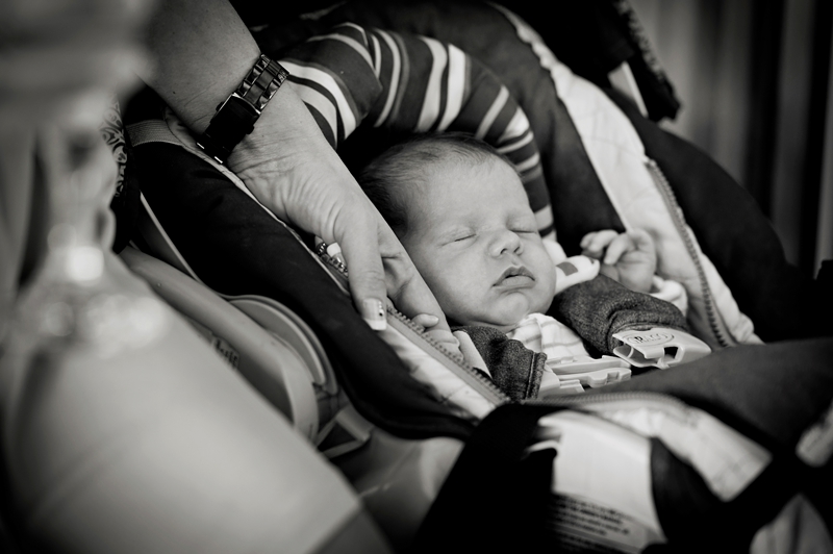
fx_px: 4046
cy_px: 277
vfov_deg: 7.8
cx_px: 416
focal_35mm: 175
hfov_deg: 11.8
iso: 400
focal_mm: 175
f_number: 3.5
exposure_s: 1/320
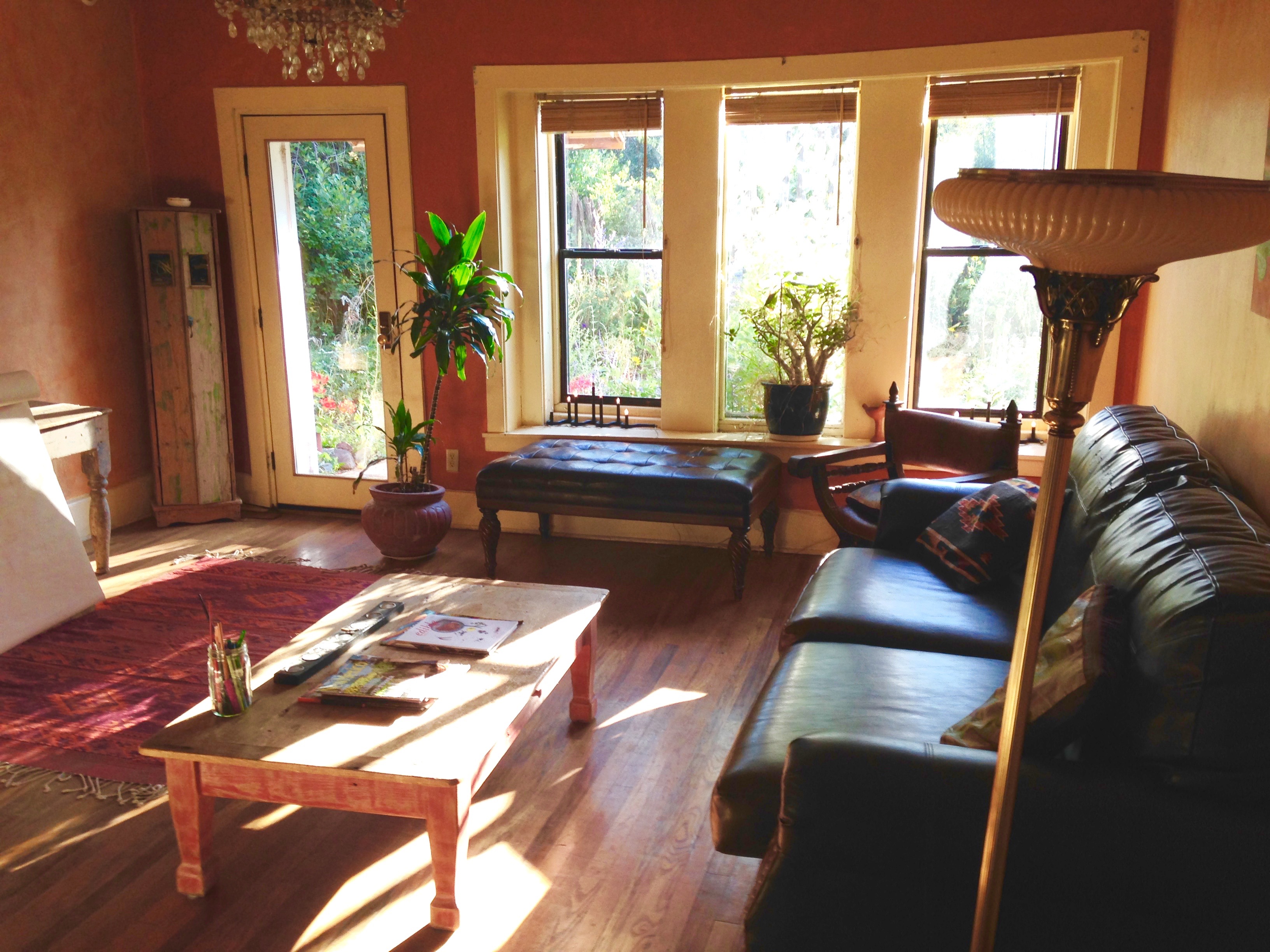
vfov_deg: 42.9
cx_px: 635
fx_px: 1211
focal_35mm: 33
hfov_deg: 55.4
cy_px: 476
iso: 50
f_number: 2.4
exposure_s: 1/60
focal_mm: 4.12
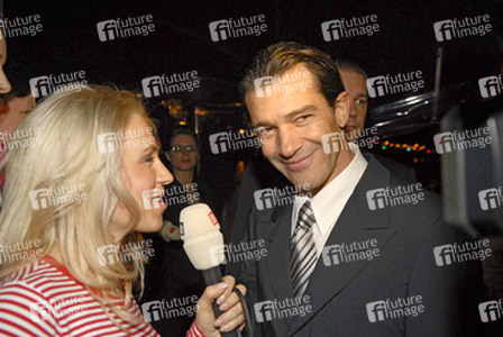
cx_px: 252
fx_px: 483
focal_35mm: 34
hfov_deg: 55.0
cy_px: 168
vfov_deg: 38.5
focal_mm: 23
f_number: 3.5
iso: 500
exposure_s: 1/100
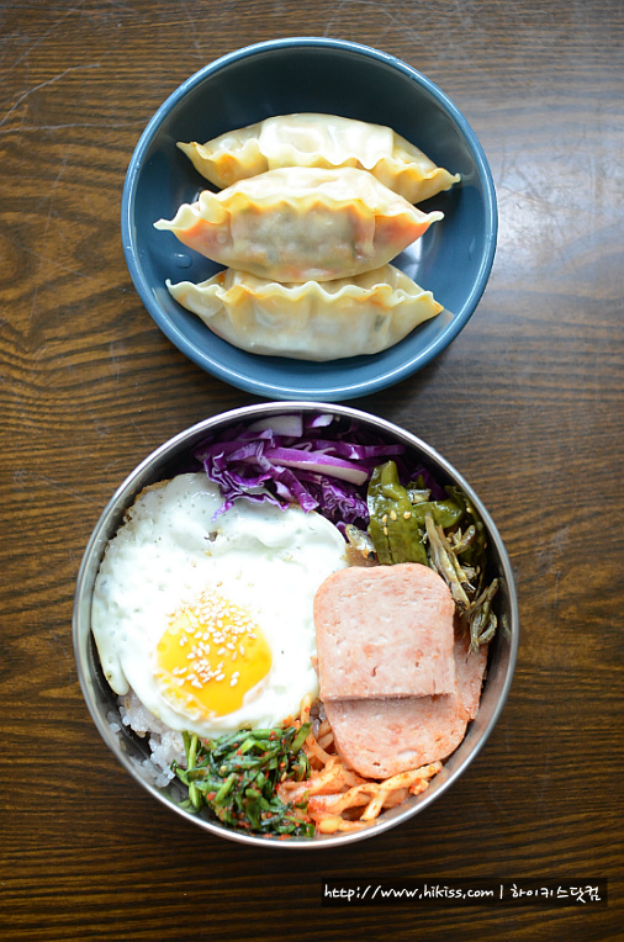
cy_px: 471
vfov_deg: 43.7
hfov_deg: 29.7
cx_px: 312
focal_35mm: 45
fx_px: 1175
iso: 800
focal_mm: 30
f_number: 2.5
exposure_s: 1/400
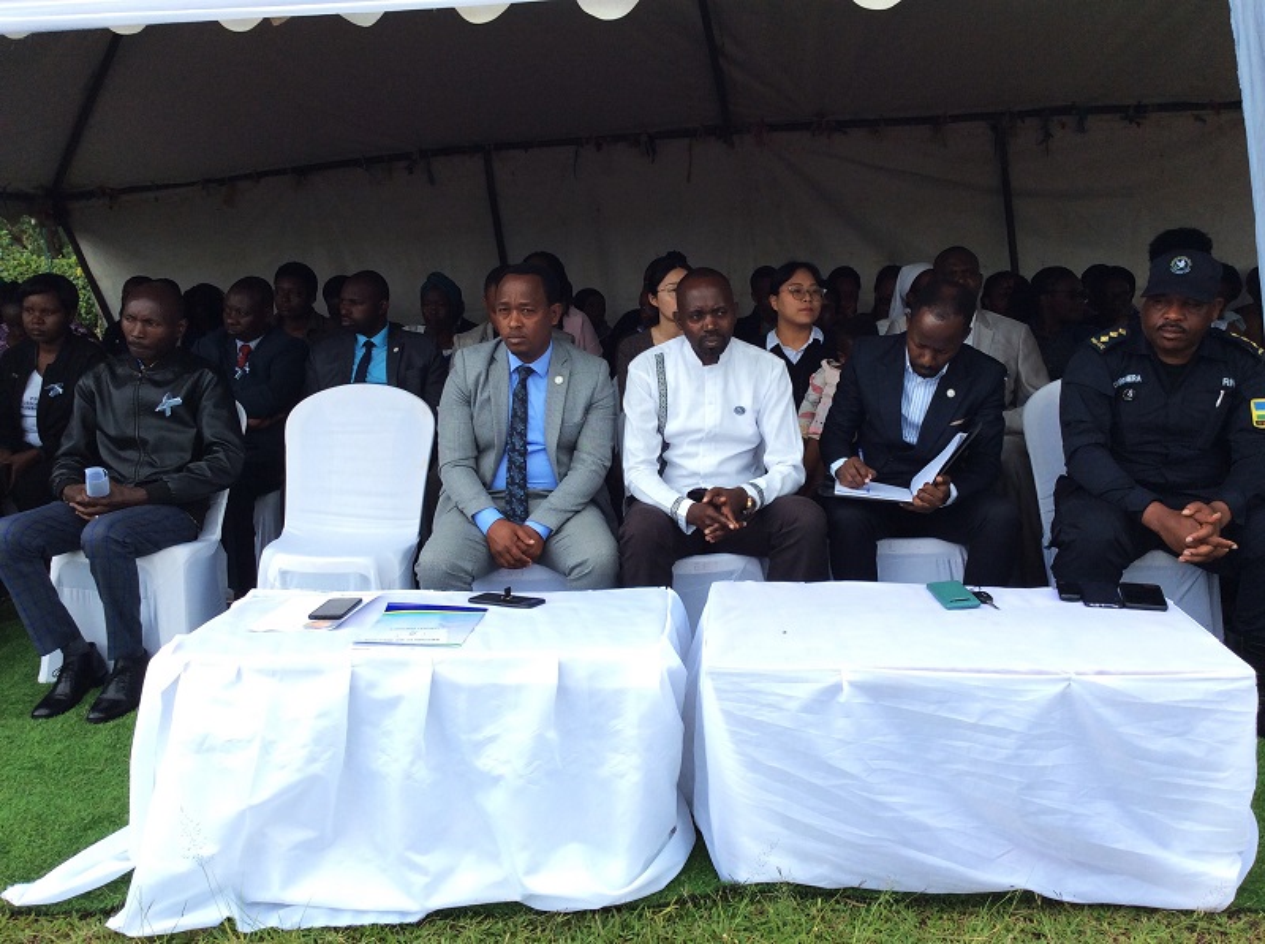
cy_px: 472
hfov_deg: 56.9
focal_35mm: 32
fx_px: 1167
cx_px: 632
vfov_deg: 44.0
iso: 32
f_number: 2.4
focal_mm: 3.3
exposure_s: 1/389
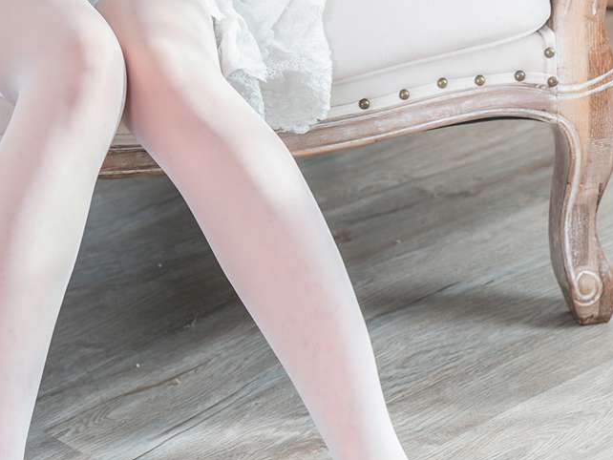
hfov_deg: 7.9
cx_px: 9
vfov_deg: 6.0
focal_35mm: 248
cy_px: -125
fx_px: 4393
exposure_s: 1/125
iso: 200
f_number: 2.8
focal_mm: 85
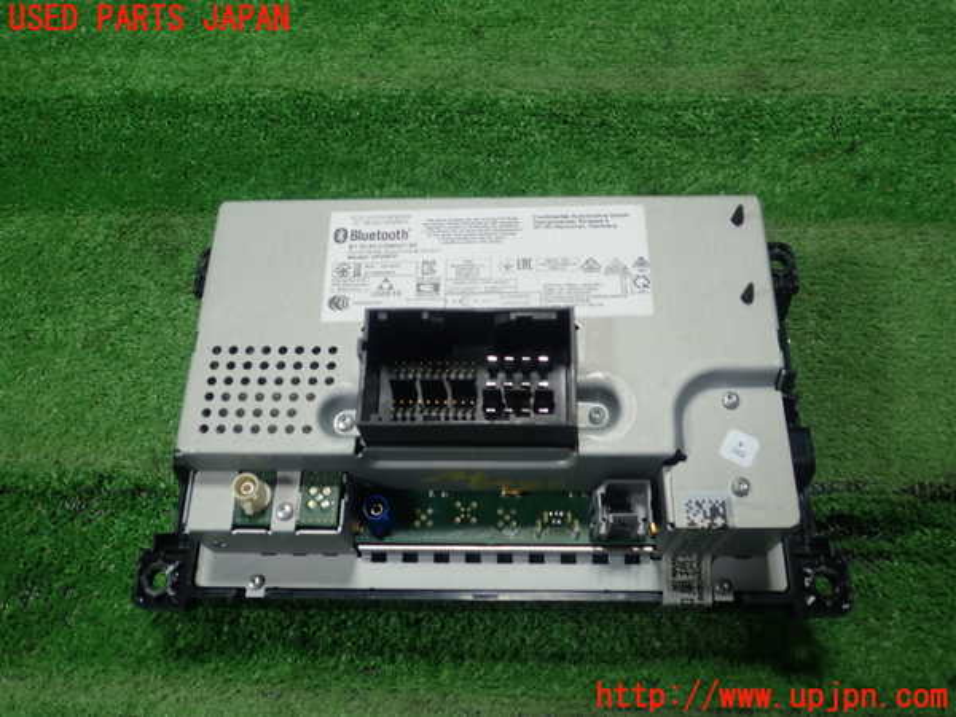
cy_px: 358
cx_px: 478
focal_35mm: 30
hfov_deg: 60.0
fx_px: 829
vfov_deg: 46.8
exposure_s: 1/125
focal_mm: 5.5
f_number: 2.3
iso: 200
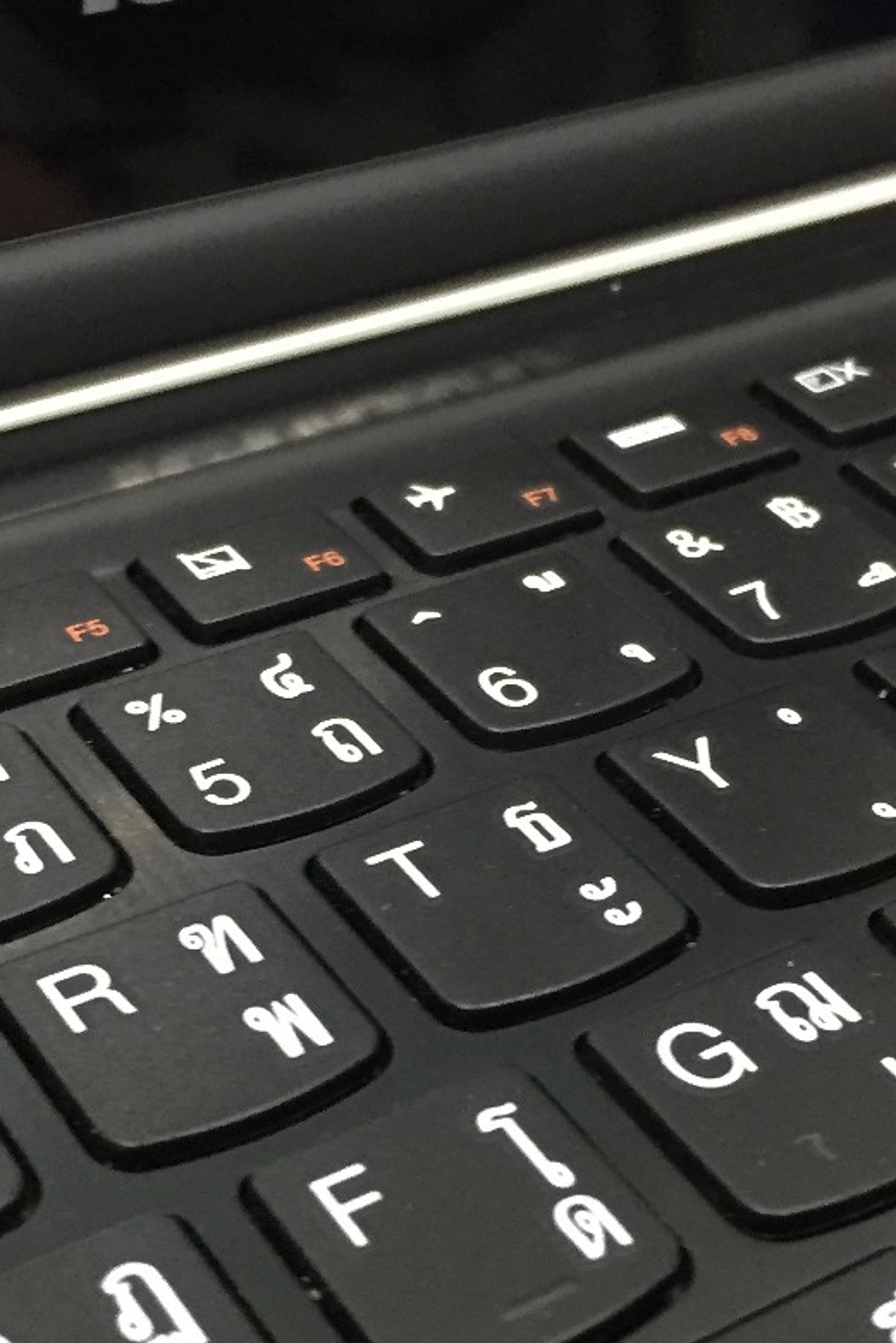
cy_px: 865
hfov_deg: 21.6
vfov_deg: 31.7
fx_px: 2351
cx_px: 389
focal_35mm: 63
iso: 250
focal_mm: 4.15
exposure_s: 1/20
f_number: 2.2
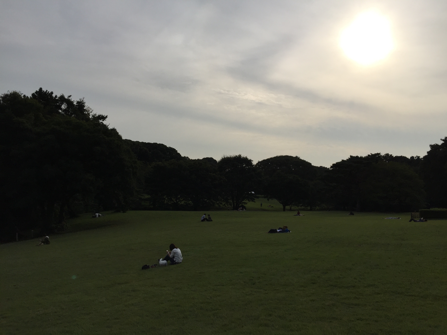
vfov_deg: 48.2
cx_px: 224
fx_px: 374
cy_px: 168
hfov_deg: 61.7
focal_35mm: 29
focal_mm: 4.15
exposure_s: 1/5650
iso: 32
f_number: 2.2
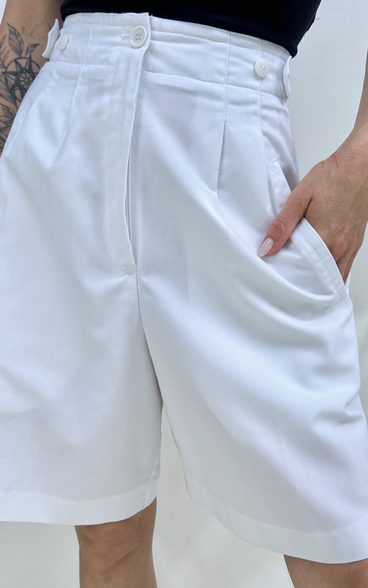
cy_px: 288
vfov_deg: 70.4
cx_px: 175
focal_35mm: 26
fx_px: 417
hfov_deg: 47.6
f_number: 1.78
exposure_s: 1/1062
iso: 80
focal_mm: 6.86
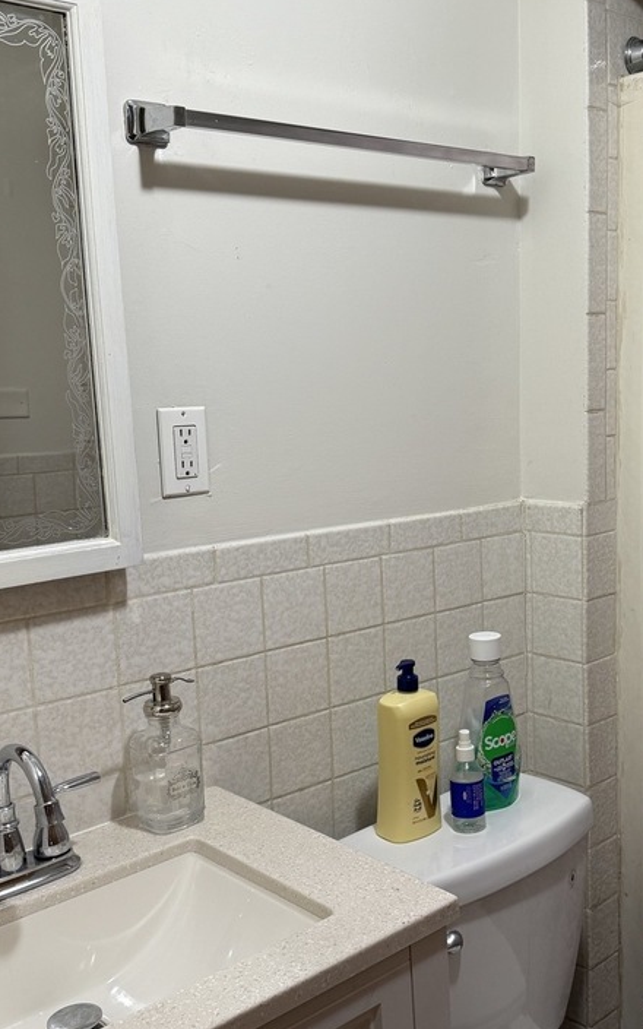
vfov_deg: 50.4
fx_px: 1093
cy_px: 535
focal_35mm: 39
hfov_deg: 32.3
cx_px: 460
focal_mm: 6.76
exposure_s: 1/120
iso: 200
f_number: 1.78
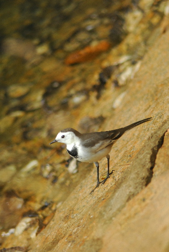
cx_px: 84
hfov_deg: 1.1
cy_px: 126
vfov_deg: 1.7
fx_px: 8428
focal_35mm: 1200
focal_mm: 800
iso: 500
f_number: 9.5
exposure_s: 1/320
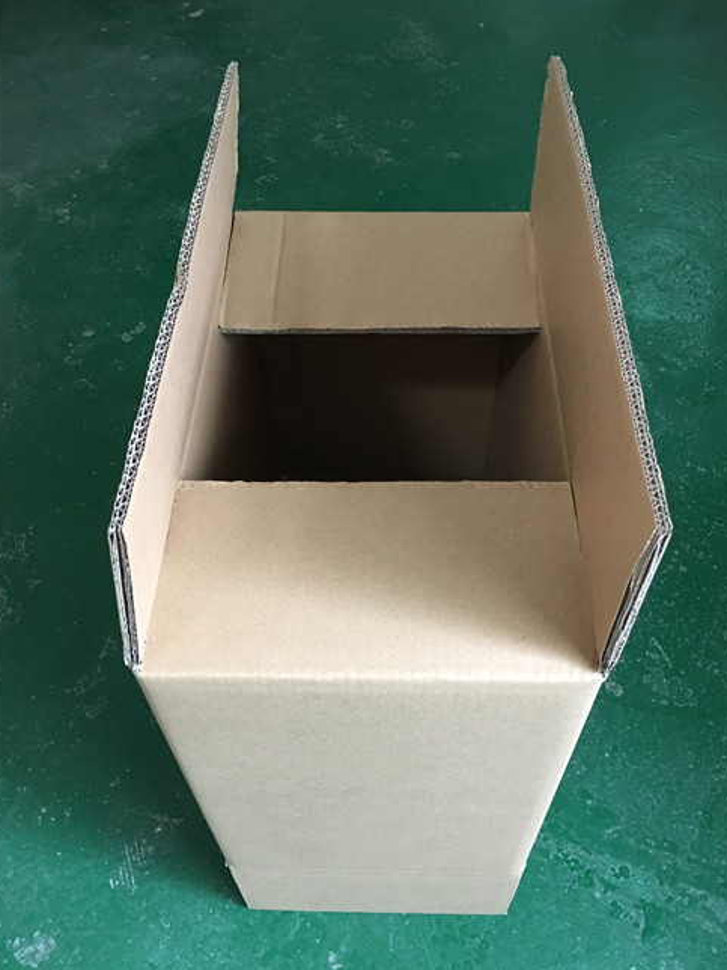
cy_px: 487
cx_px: 366
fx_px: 840
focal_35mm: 30
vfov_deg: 60.0
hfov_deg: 46.8
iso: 100
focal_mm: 4.15
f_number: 2.2
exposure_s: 1/17
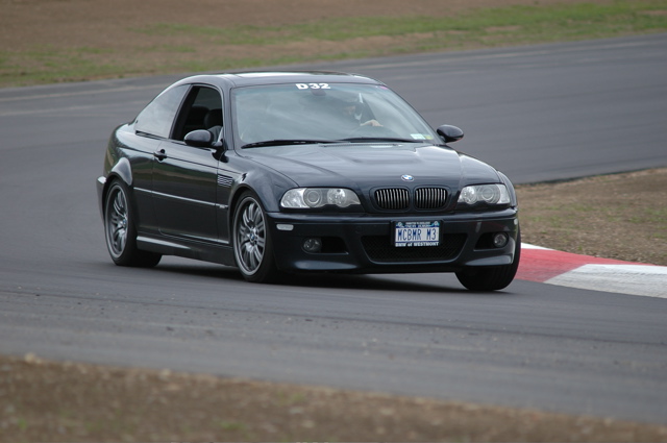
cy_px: 222
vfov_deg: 4.8
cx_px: 334
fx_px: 5274
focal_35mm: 285
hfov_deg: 7.2
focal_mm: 190
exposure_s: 1/500
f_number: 4
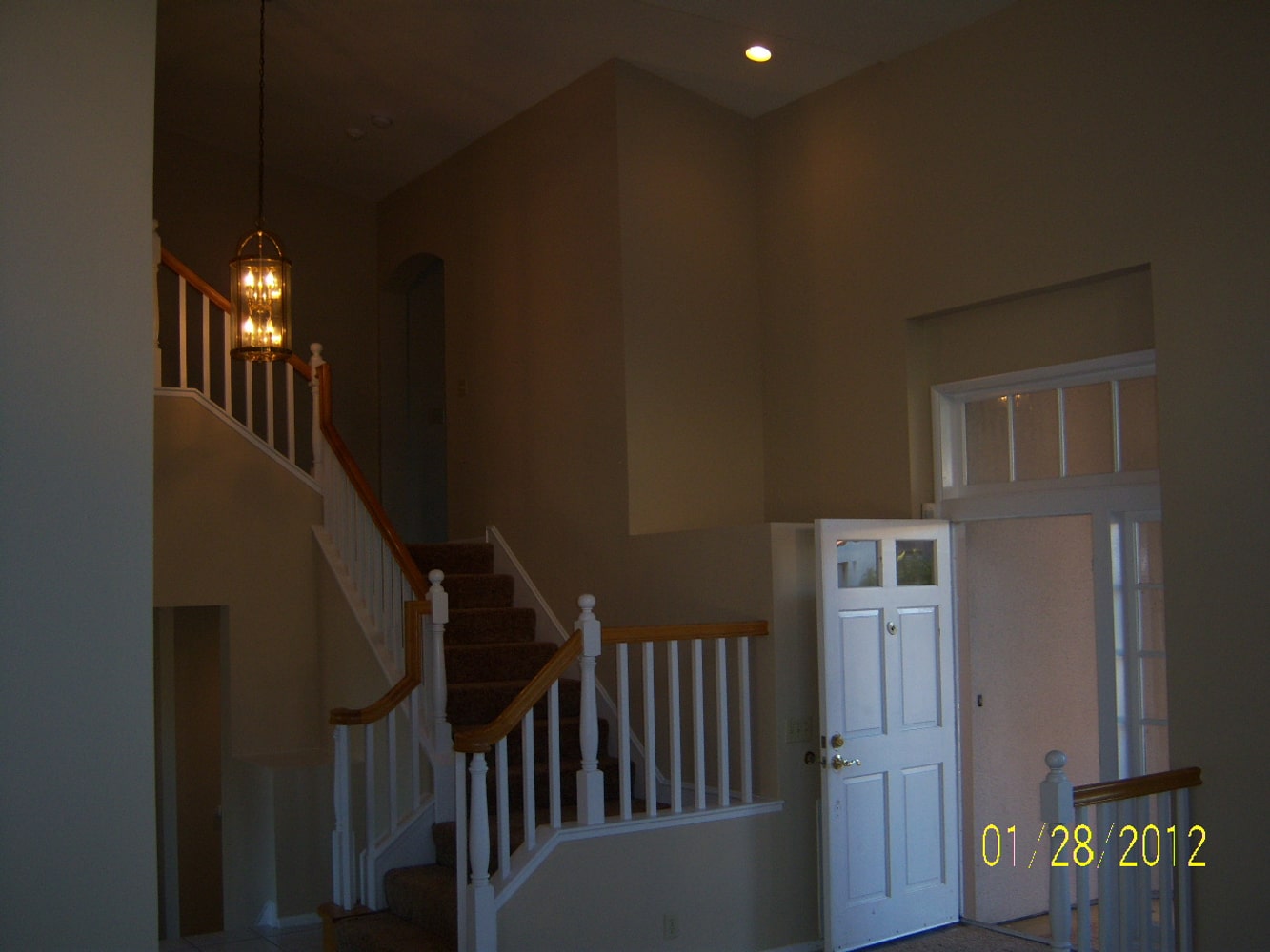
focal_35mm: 36
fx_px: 1321
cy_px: 476
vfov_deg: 39.7
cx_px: 635
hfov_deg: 51.4
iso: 80
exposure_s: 1/60
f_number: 2.8
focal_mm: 7.5
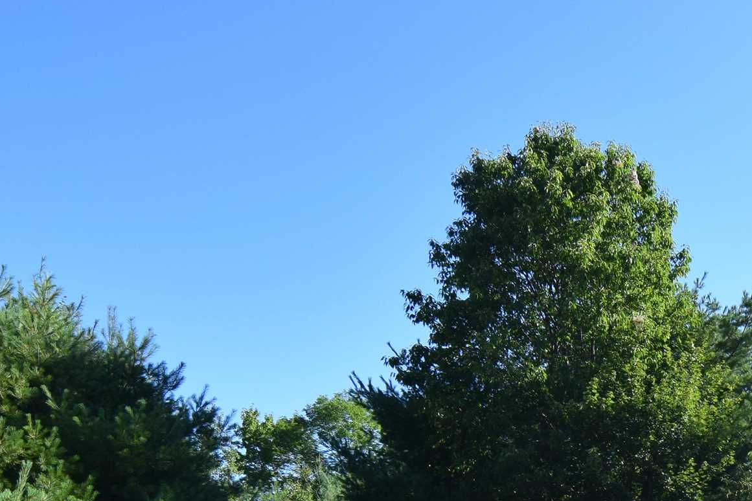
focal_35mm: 46
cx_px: 757
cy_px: 596
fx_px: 954
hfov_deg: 38.1
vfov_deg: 26.3
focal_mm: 11.5
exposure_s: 1/320
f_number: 11
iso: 400
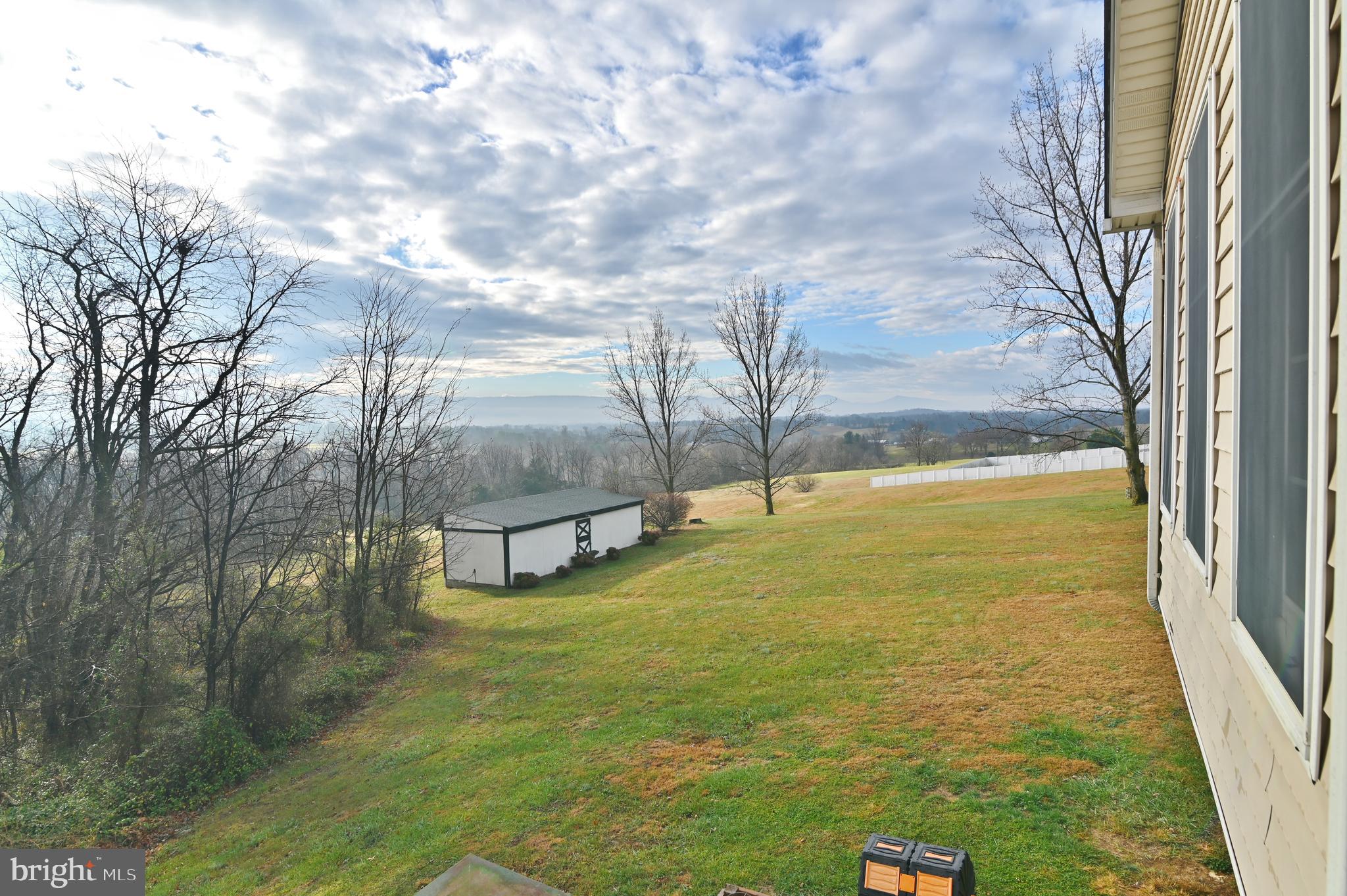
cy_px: 448
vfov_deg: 67.3
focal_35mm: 18
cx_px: 674
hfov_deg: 90.0
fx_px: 673
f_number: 6.3
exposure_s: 1/320
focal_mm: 18
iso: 100
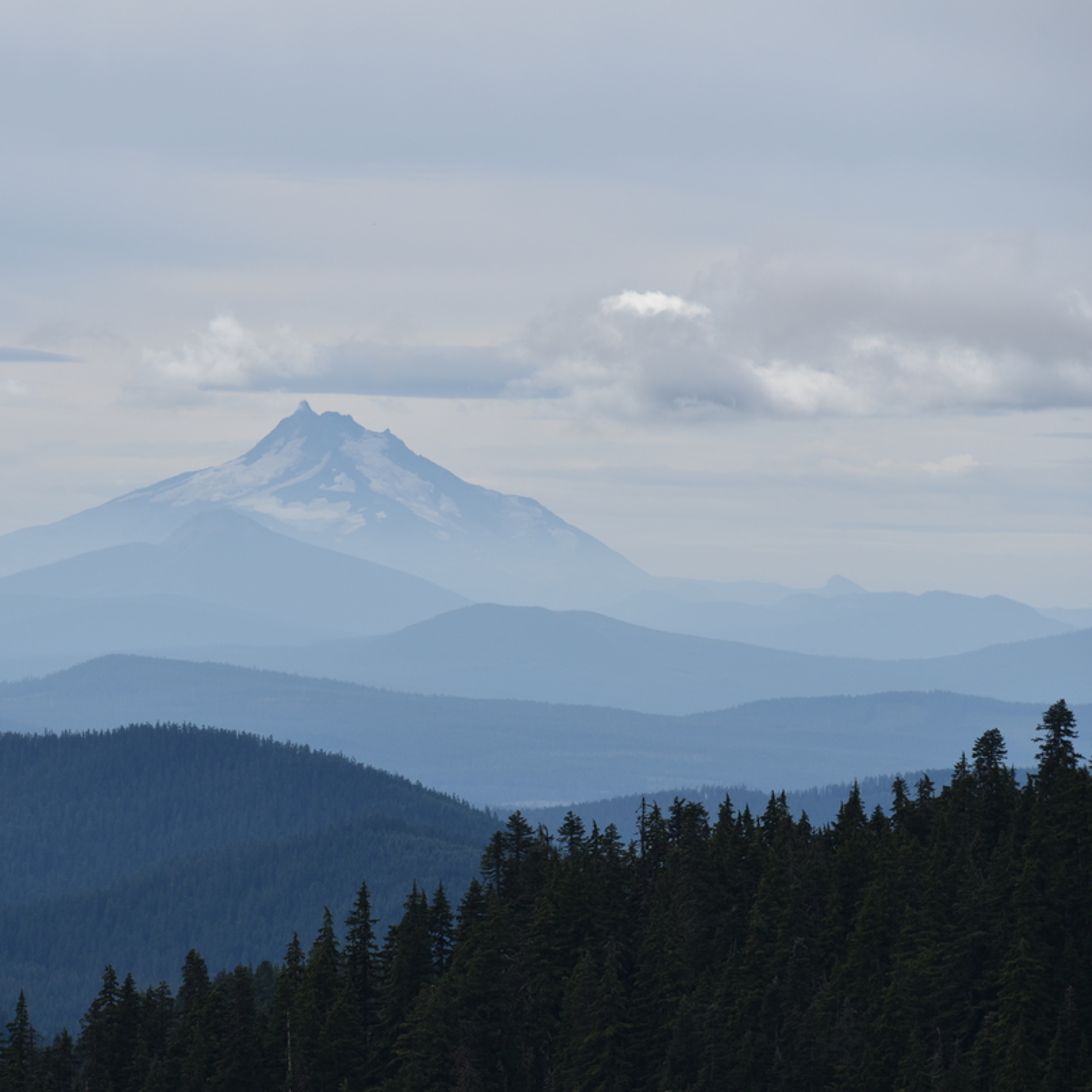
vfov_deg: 6.2
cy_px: 575
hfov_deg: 6.2
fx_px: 10100
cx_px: 344
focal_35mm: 283
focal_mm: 210
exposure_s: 1/500
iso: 100
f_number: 9
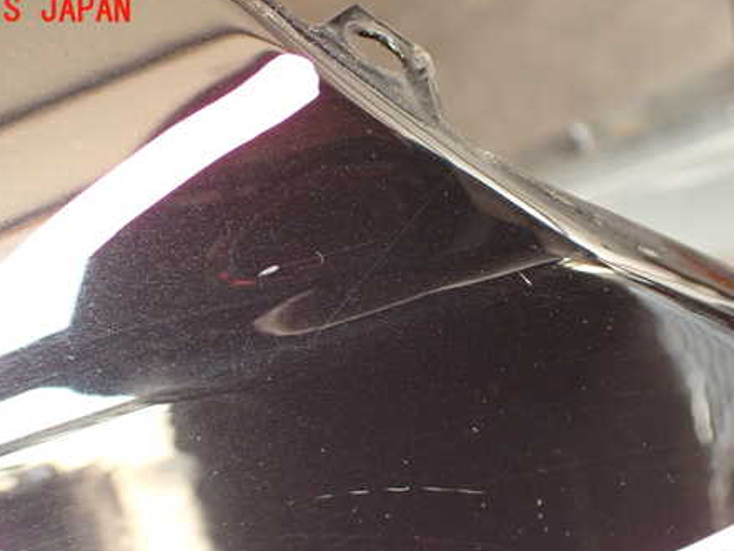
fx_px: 1039
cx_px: 328
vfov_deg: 29.5
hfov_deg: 38.9
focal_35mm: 49
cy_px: 365
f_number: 2.5
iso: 250
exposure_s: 1/40
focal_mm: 6.37
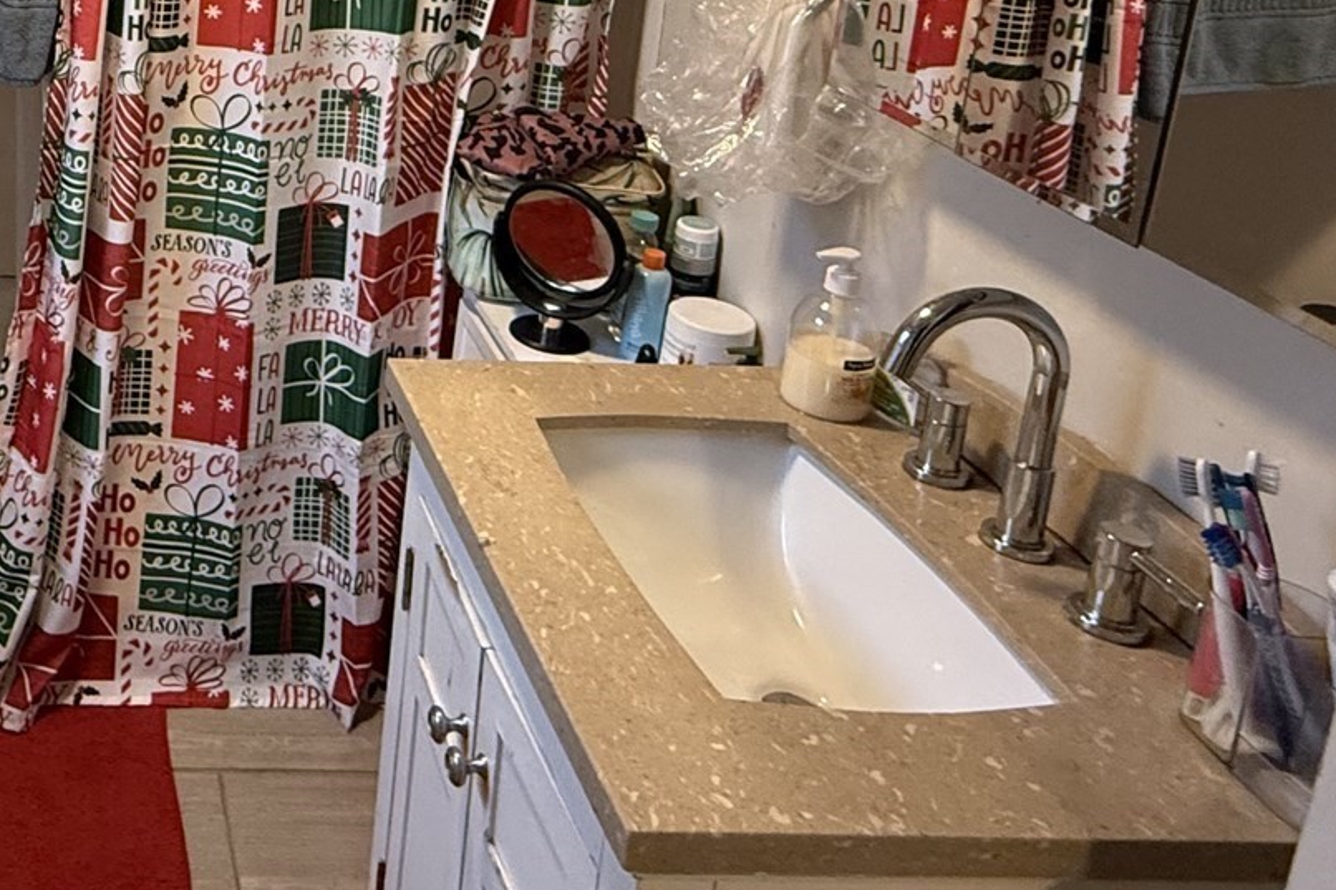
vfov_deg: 32.8
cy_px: -12
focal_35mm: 37
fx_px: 1373
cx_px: 53
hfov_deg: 45.3
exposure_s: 1/60
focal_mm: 2.22
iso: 320
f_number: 2.2
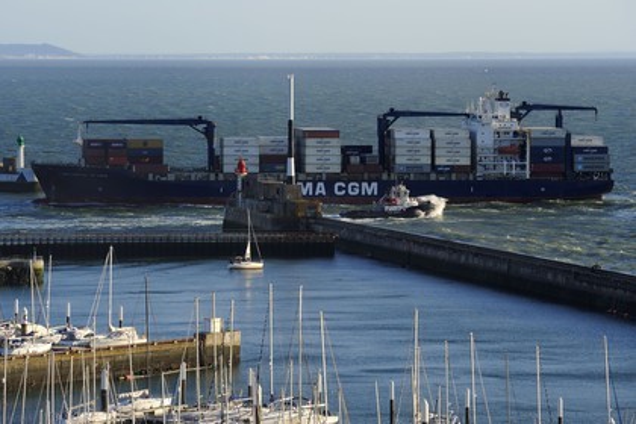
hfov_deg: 13.7
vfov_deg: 9.1
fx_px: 2650
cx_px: 318
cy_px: 212
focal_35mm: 150
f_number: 6.3
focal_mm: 150
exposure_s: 1/500
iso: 200
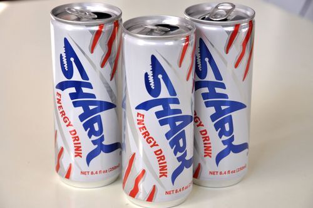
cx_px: 156
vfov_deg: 10.7
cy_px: 104
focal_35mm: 128
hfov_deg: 16.1
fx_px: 1107
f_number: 8
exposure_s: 1/80
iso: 400
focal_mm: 85
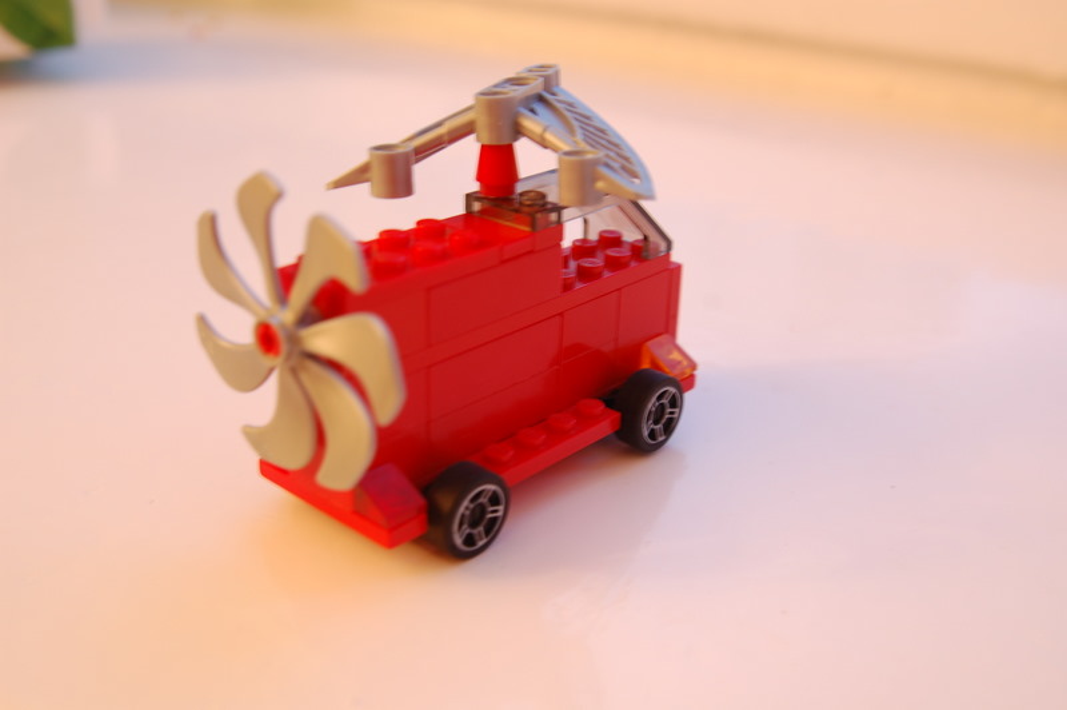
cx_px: 534
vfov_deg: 31.8
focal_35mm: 42
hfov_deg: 46.4
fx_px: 1244
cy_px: 355
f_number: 5.6
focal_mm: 28
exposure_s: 1/3
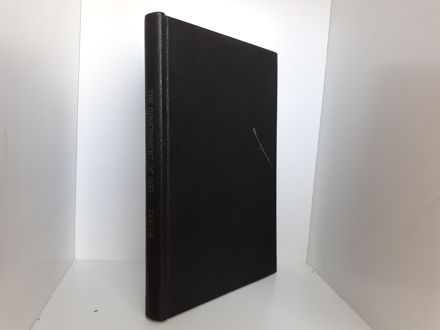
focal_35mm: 28
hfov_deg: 63.4
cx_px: 220
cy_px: 165
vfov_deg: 49.7
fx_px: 356
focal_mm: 3.7
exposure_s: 1/50
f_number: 1.7
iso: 100
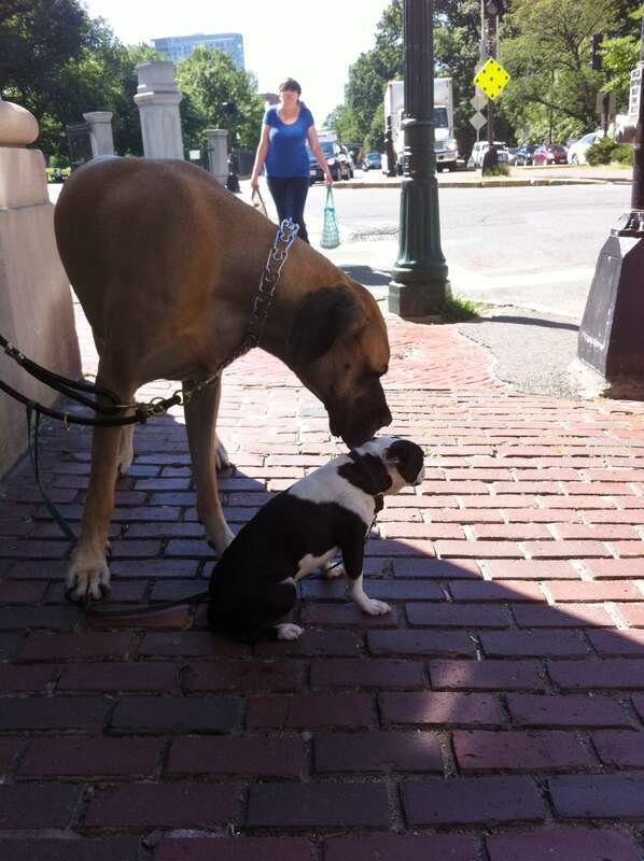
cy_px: 430
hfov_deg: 40.6
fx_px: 870
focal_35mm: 35
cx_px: 322
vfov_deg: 52.7
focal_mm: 3.85
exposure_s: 1/444
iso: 80
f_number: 2.8
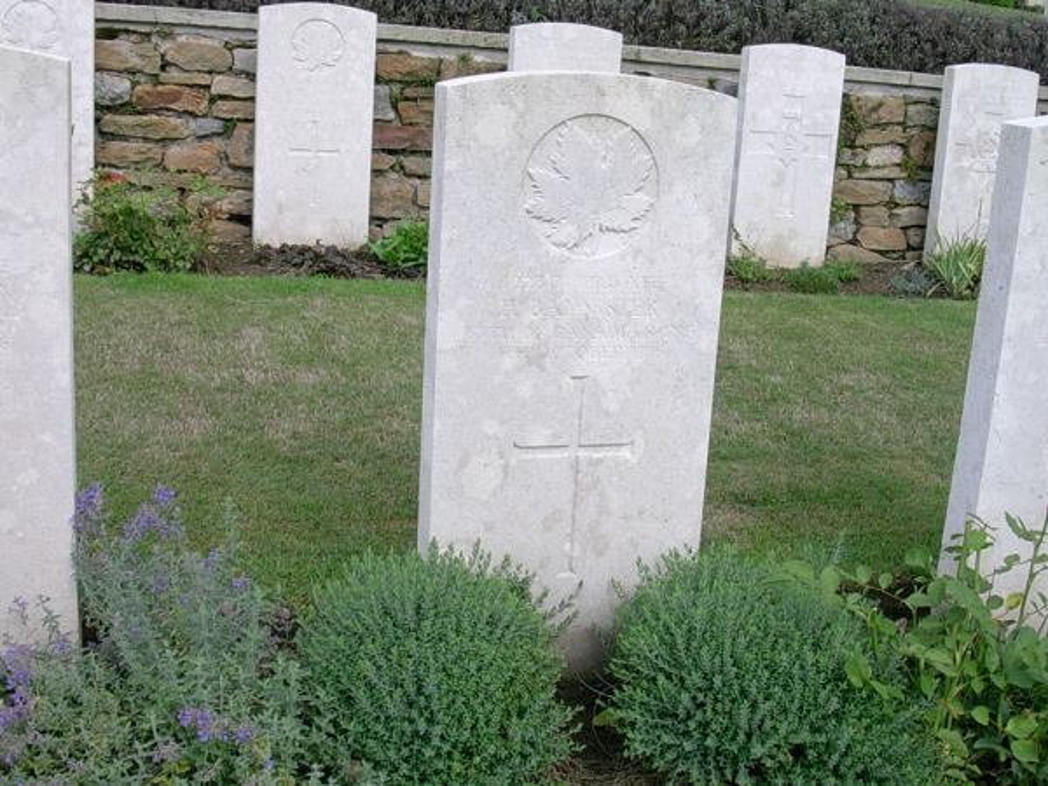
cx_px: 524
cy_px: 393
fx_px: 1362
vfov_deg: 32.2
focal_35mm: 45
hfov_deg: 42.1
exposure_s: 1/192
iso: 70
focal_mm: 6.7
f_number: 5.8
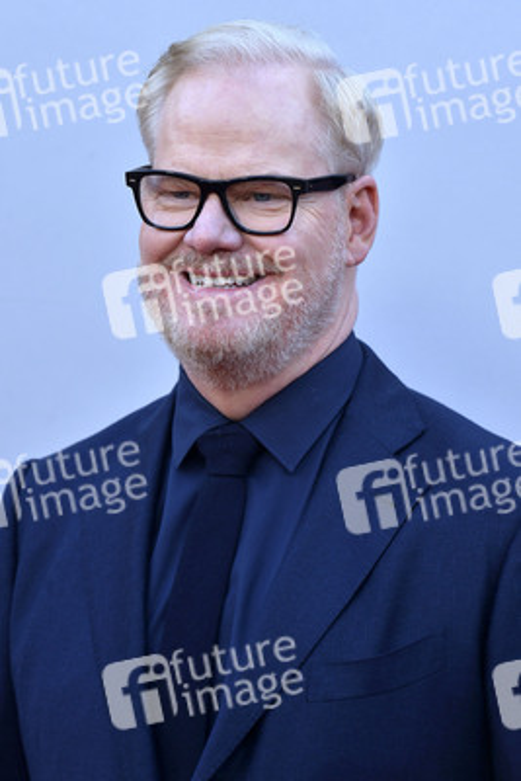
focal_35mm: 150
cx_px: 260
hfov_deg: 9.2
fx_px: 3253
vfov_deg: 13.7
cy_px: 390
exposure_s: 1/250
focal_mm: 150
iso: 320
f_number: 7.1
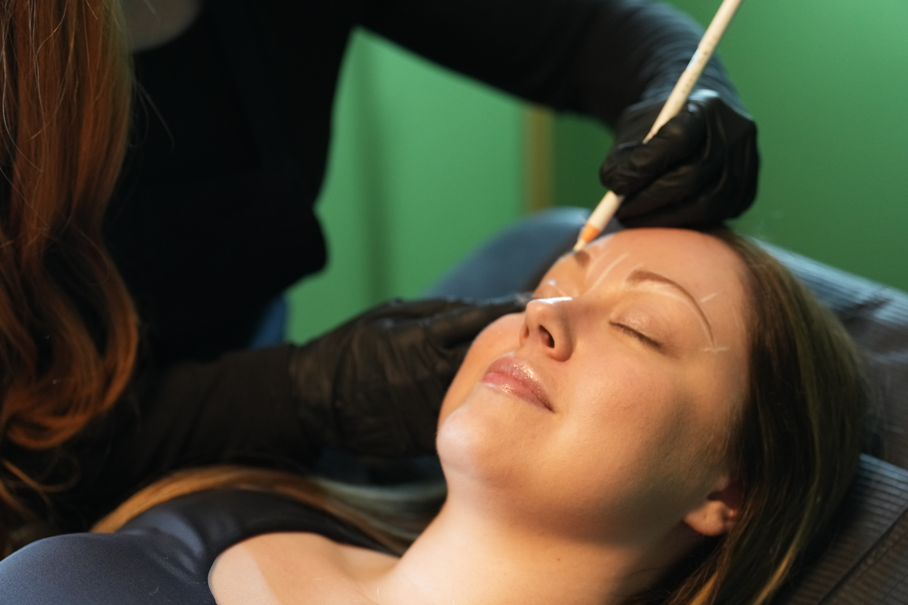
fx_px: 1765
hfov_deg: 28.8
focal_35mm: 70
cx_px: 454
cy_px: 302
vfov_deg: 19.5
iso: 2500
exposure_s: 1/160
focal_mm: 70
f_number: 2.8
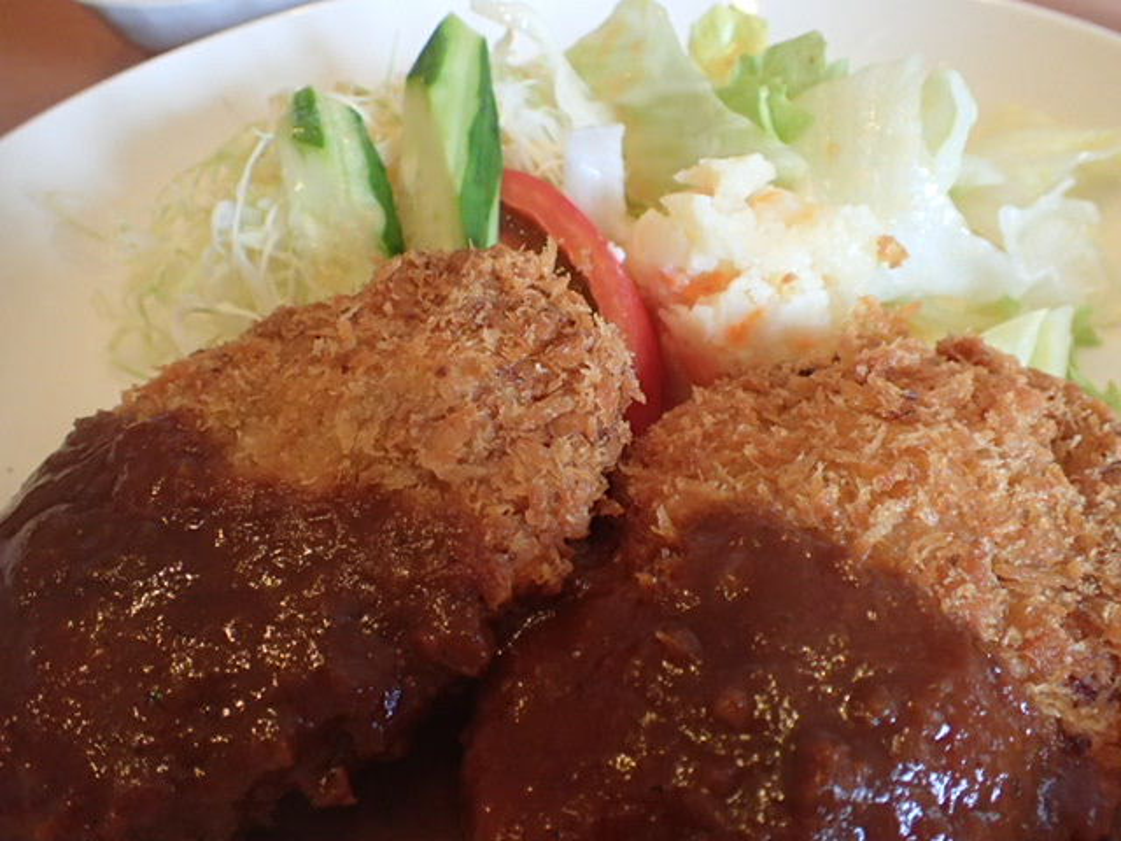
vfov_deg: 46.8
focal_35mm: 30
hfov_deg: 60.0
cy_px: 420
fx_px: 972
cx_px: 560
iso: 800
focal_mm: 5.5
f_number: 2.3
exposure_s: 1/125
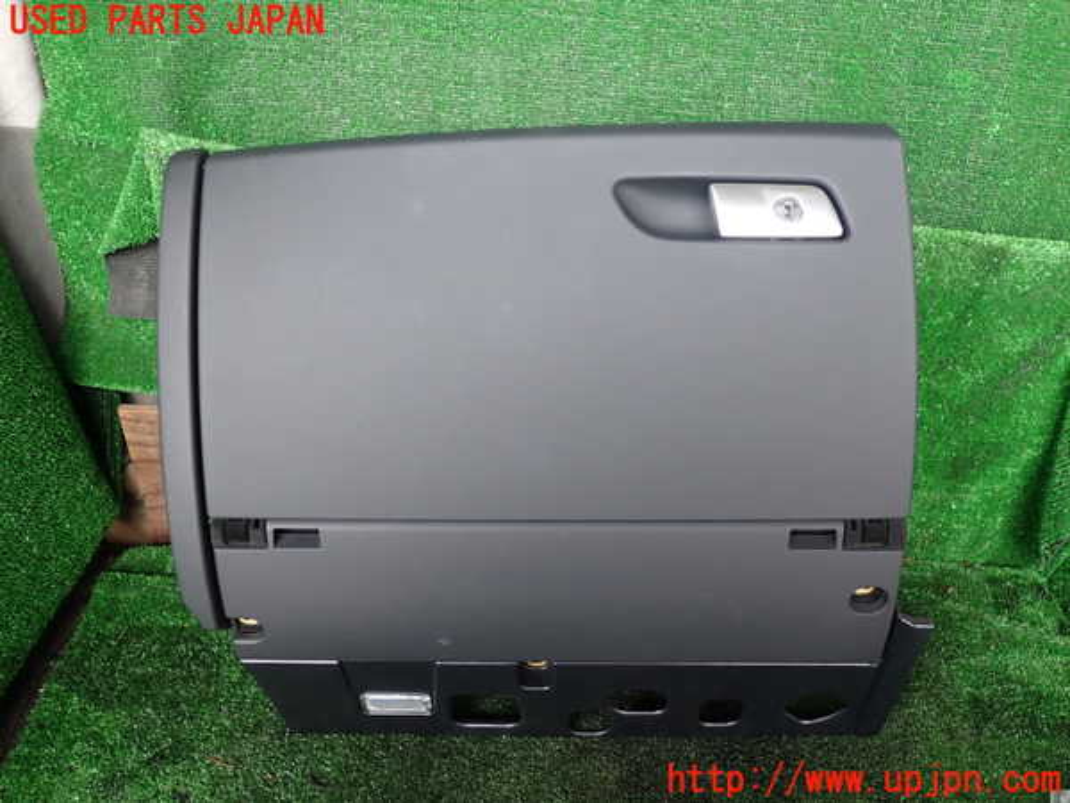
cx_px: 535
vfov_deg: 46.8
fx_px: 927
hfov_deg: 60.0
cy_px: 402
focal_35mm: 30
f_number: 2.3
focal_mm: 5.4
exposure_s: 1/60
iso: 125
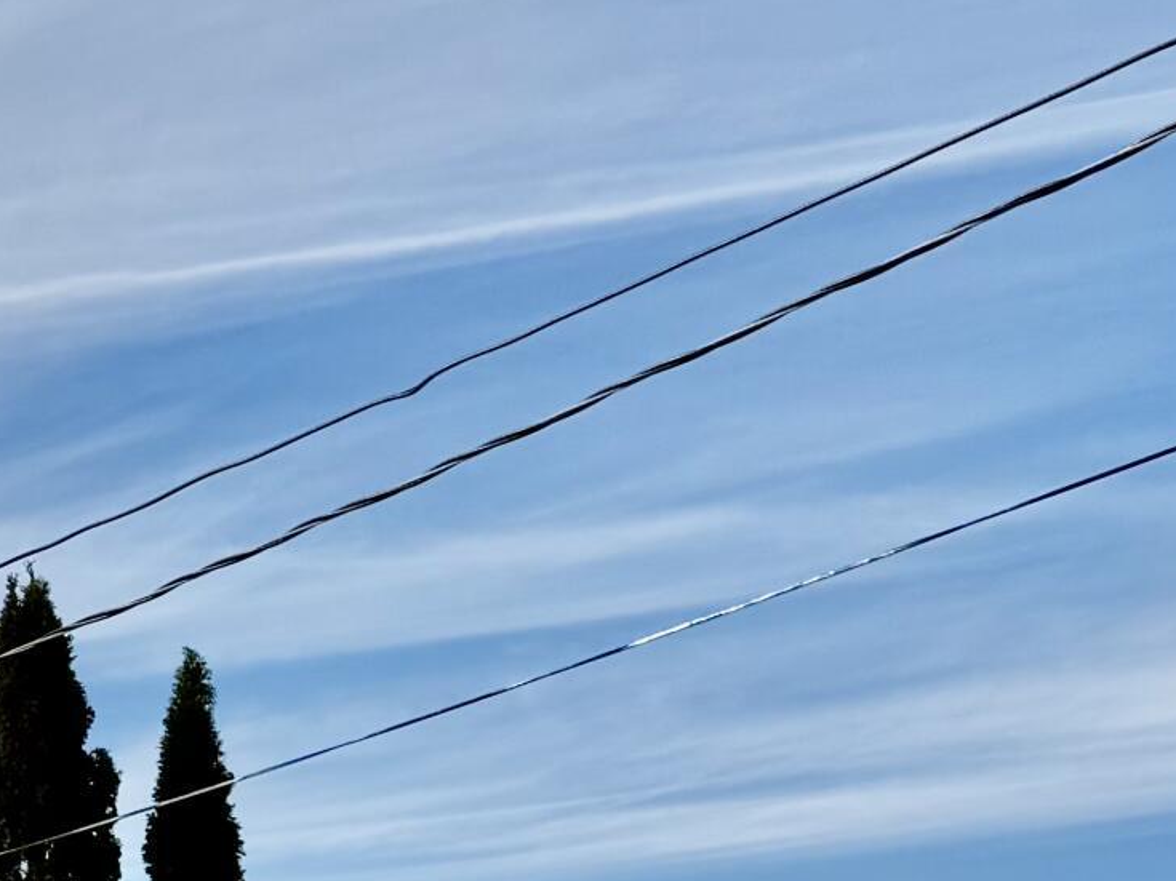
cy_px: 1431
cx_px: -67
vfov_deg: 13.9
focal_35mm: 98
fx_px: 3329
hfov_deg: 19.3
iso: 80
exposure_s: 1/12346
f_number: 1.78
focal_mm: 6.76
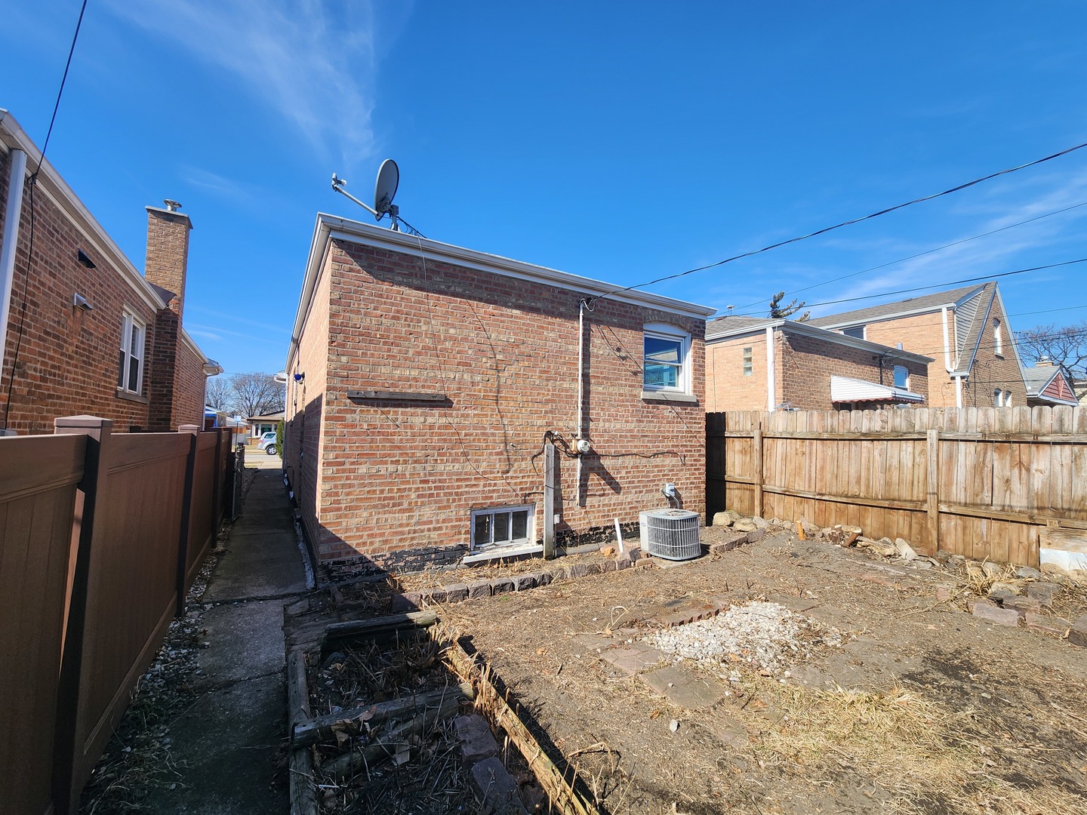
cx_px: 544
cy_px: 408
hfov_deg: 106.2
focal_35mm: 13
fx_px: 408
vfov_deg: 89.9
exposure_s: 1/1347
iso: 50
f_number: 2.2
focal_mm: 2.2
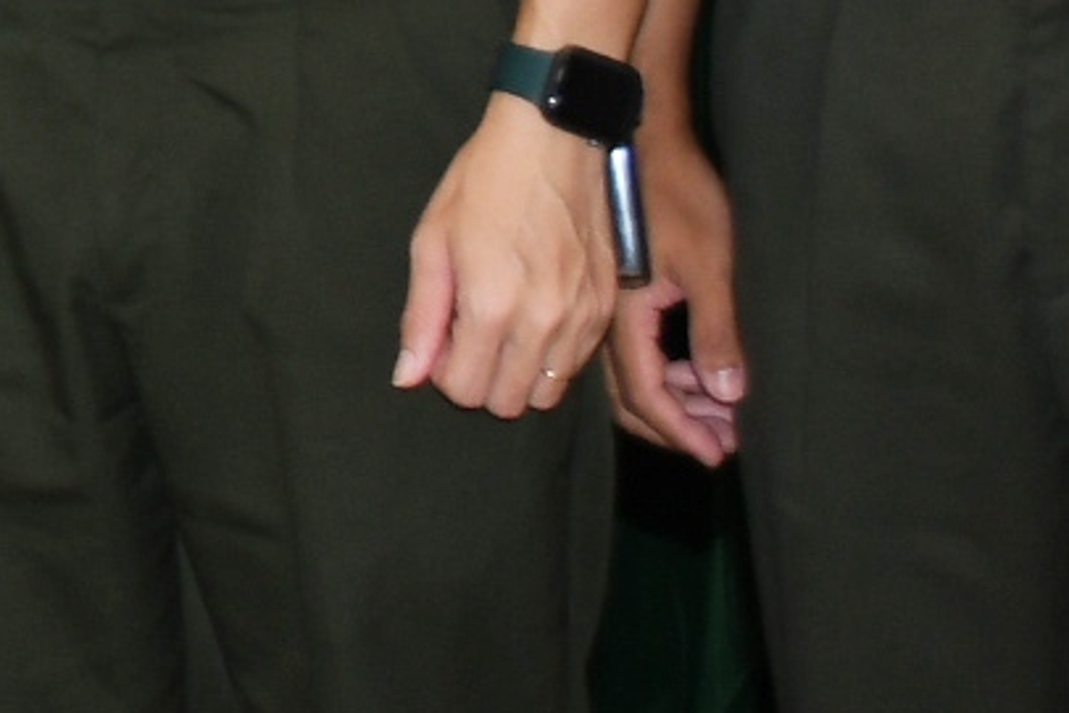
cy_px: -1334
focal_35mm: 247
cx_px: -1214
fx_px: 7337
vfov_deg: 5.3
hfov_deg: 7.9
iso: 250
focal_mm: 24
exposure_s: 1/200
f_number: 3.8
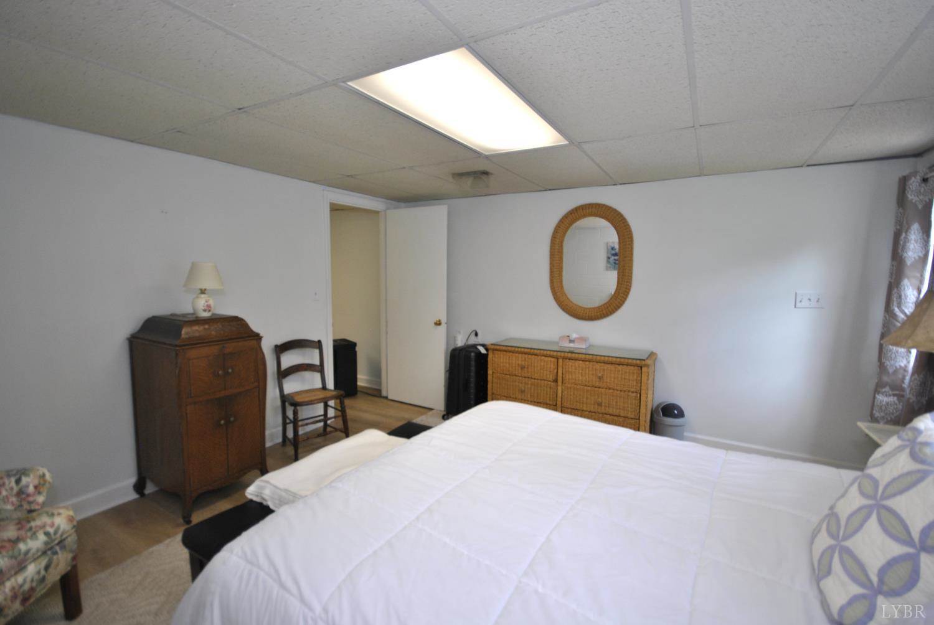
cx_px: 467
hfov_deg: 100.3
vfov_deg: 77.5
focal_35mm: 15
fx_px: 390
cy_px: 312
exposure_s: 1/30
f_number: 4
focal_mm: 10
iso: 220
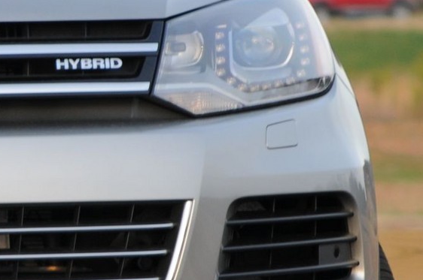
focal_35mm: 901
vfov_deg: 1.5
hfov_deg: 2.3
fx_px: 10574
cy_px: 118
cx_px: -382
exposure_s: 1/60
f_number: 8
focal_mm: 135
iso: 250
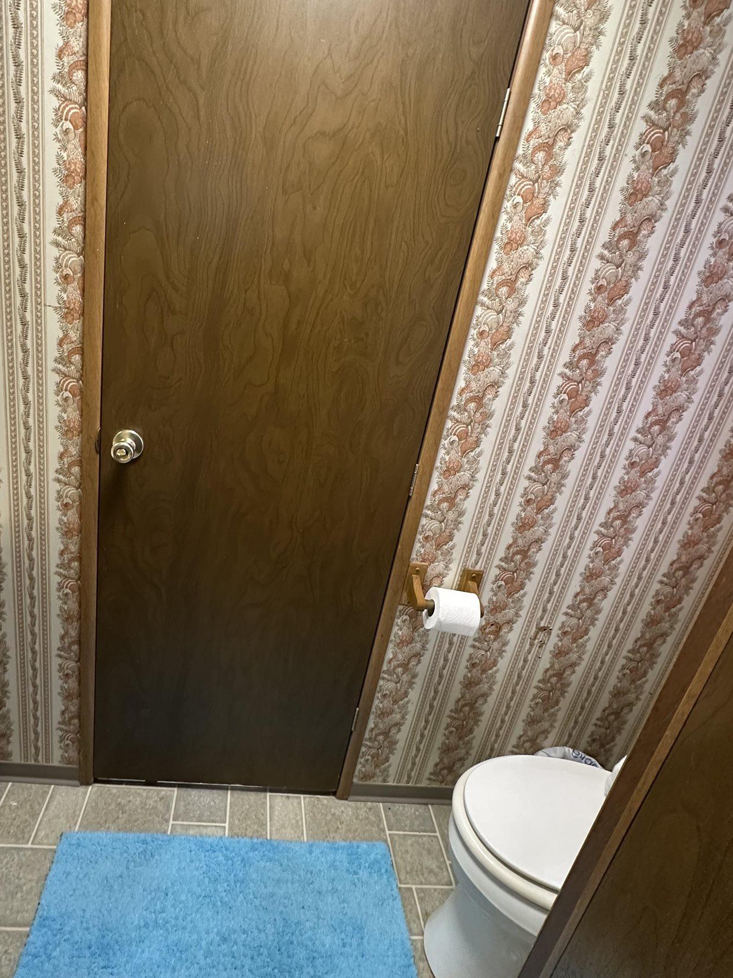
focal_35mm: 19
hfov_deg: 68.1
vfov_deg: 84.6
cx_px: 297
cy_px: 463
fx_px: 537
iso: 500
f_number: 2.2
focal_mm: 2.22
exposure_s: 1/60
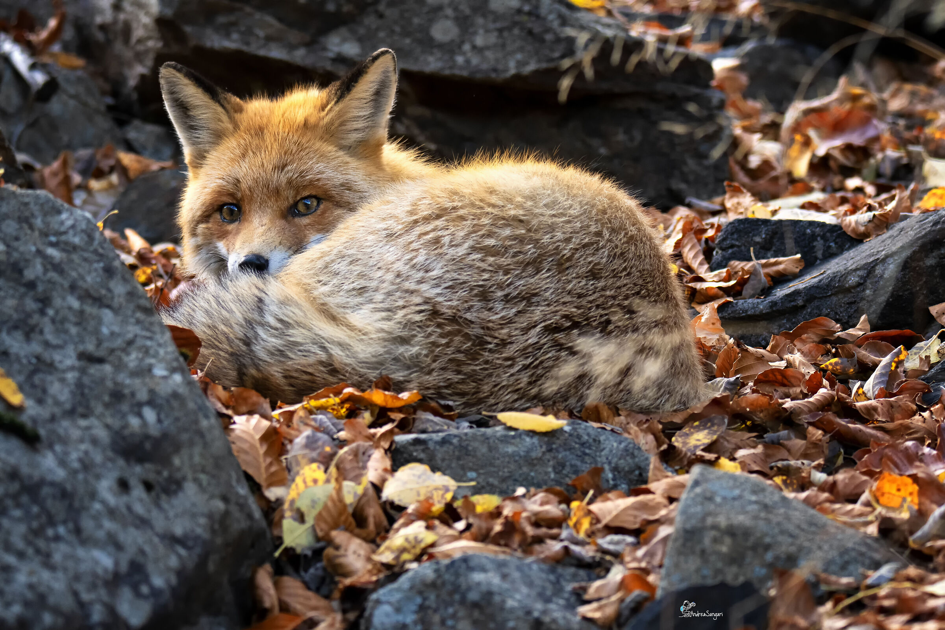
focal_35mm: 360
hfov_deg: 5.7
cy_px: 315
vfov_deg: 3.8
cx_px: 472
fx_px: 9449
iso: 1000
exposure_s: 1/125
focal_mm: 240
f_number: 5.6
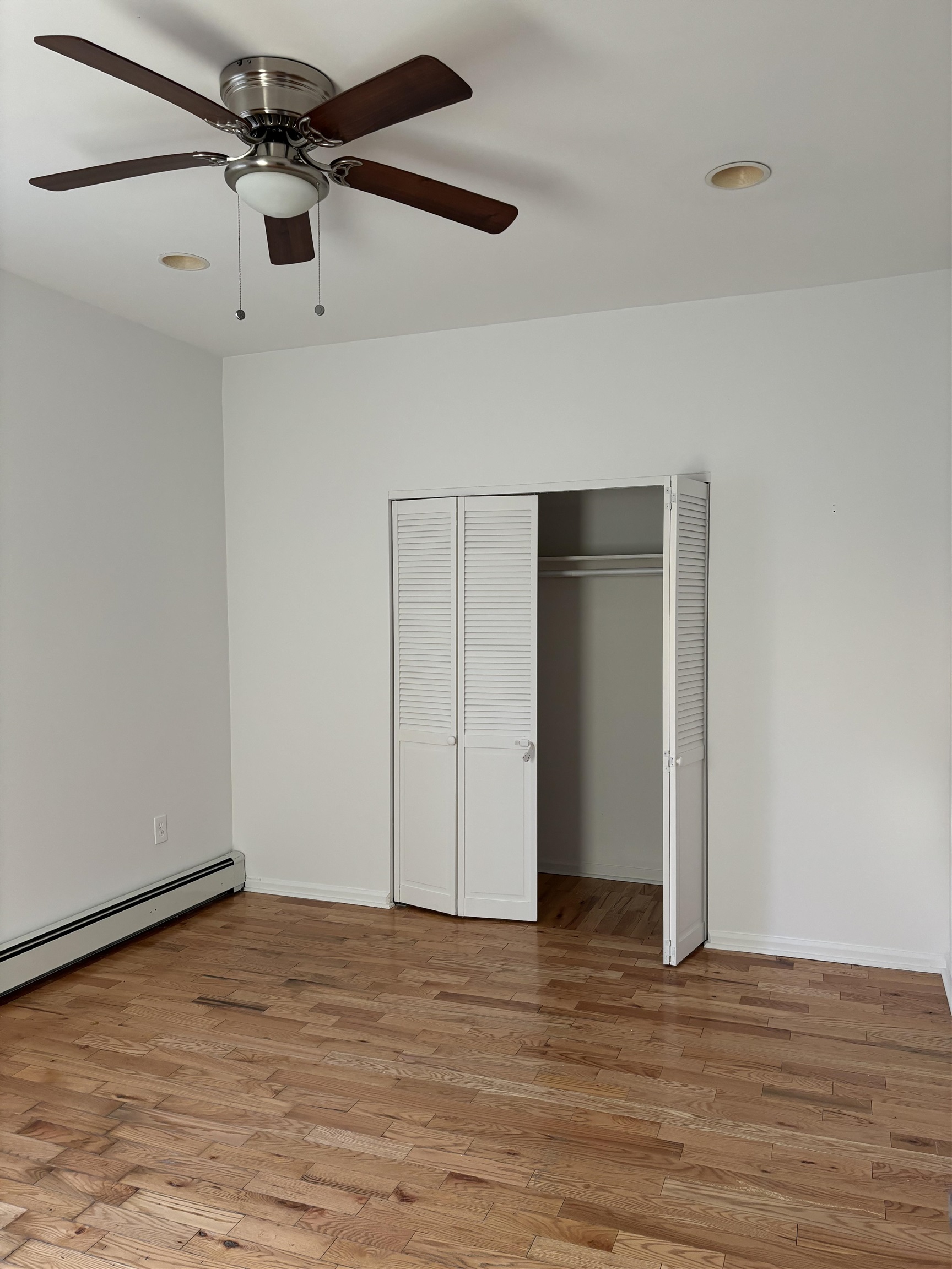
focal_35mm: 26
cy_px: 634
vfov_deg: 67.3
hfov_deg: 53.1
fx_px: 953
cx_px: 476
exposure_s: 1/121
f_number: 1.6
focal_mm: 5.96
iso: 125
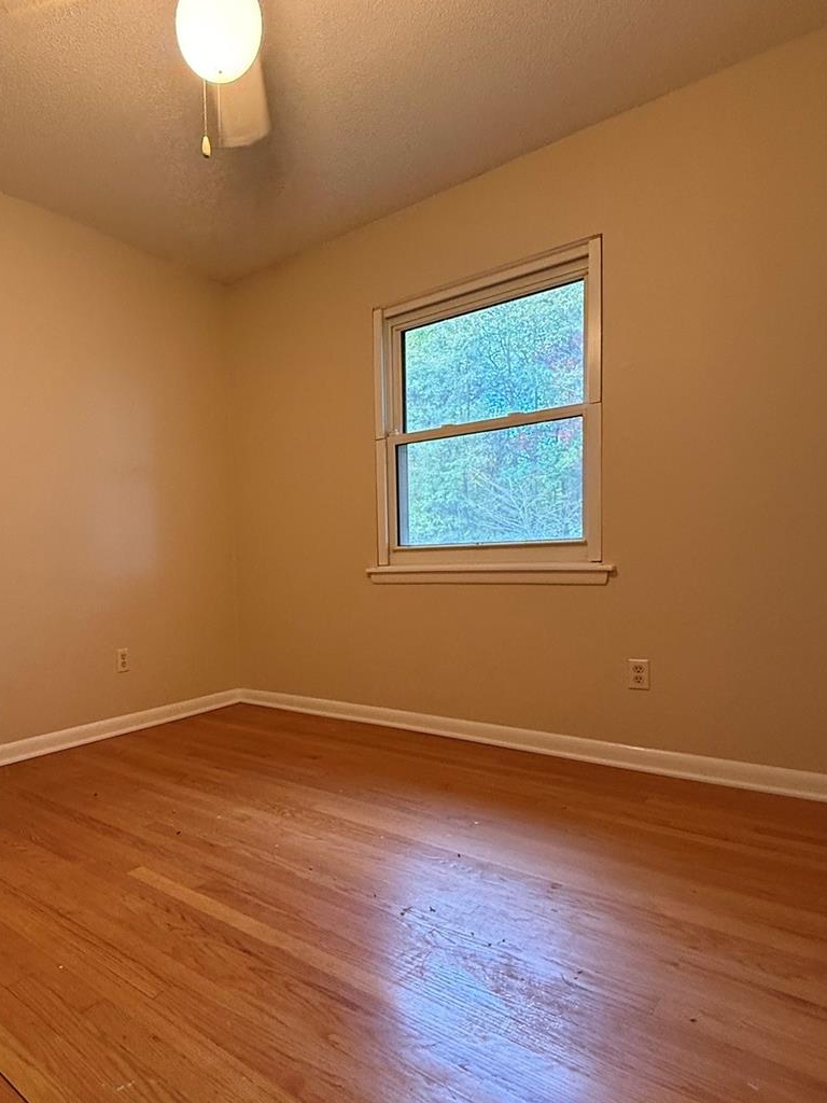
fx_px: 669
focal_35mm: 21
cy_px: 612
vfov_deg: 78.7
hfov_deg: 61.3
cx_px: 251
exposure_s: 1/60
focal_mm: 2.22
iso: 400
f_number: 2.2
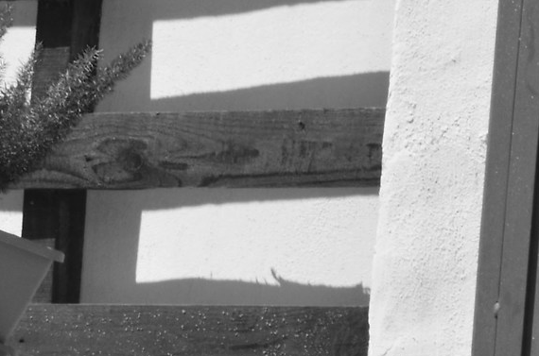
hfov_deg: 8.4
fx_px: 3584
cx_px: -259
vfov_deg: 5.6
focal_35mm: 240
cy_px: 644
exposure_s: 1/80
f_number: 20
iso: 160
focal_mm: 38
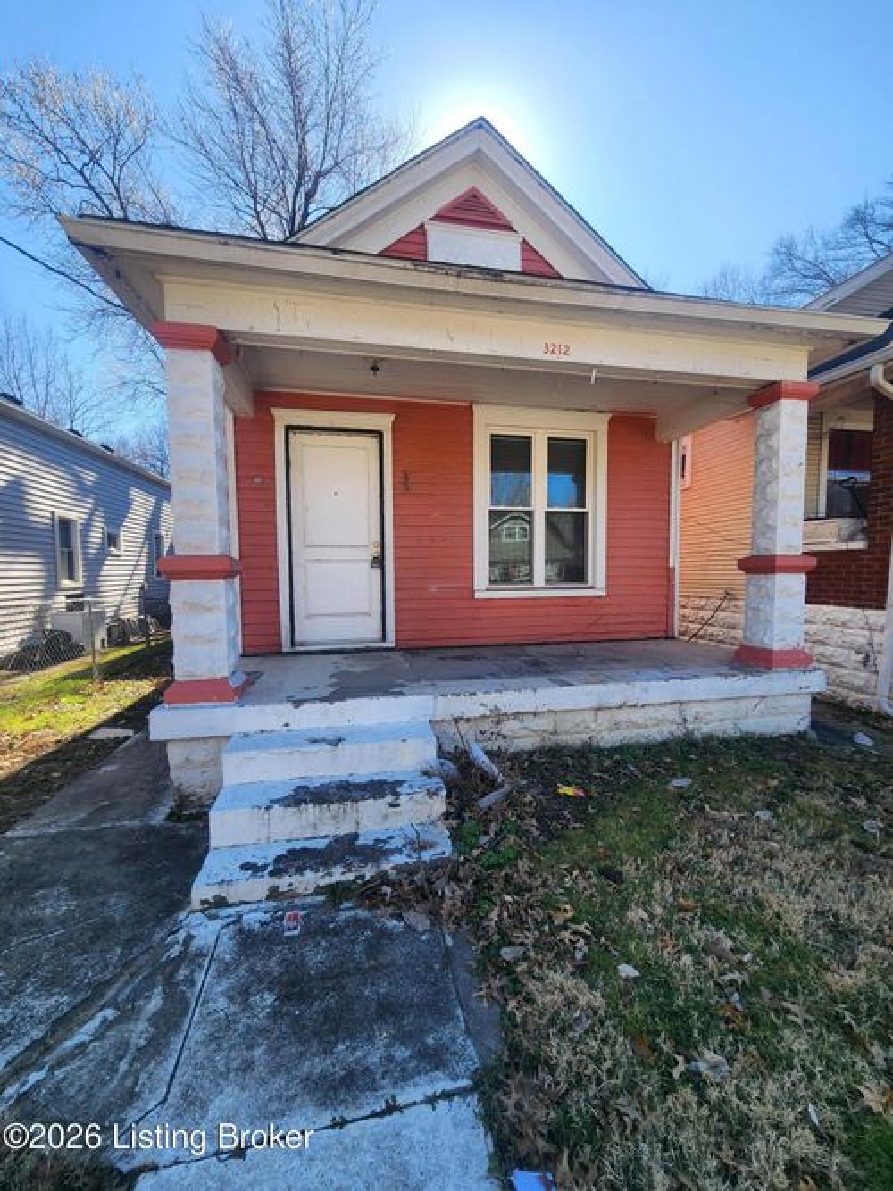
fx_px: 447
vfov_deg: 106.2
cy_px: 596
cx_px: 446
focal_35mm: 13
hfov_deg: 89.9
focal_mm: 2.2
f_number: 2.2
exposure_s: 1/777
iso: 50
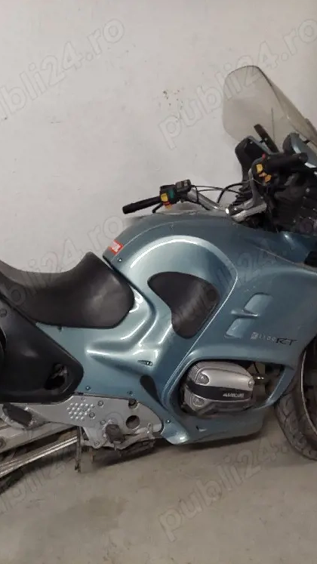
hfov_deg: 33.3
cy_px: 282
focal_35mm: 35
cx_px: 93
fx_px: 523
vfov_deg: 56.6
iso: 400
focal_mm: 5.23
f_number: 1.8
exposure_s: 1/50
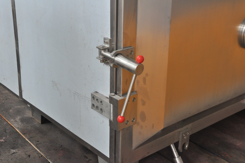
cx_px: 122
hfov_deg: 37.9
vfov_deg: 25.7
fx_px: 357
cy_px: 82
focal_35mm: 52
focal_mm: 35
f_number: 6.3
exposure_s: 1/125
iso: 800
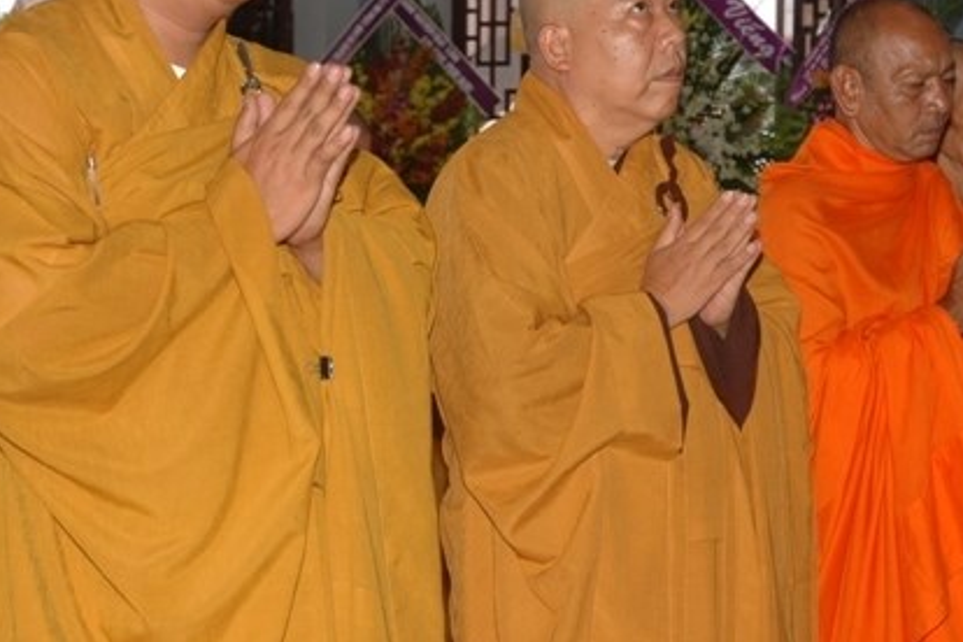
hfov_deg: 20.0
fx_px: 2728
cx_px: 595
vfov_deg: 13.4
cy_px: 156
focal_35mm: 102
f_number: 4.5
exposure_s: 1/50
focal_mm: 44
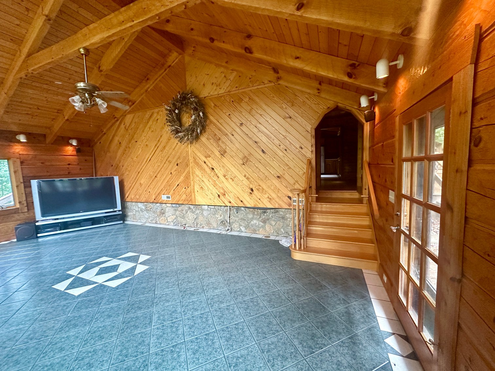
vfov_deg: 85.7
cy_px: 186
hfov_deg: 102.1
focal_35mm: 14
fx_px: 200
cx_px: 248
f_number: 2.2
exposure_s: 1/60
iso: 400
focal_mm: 2.22
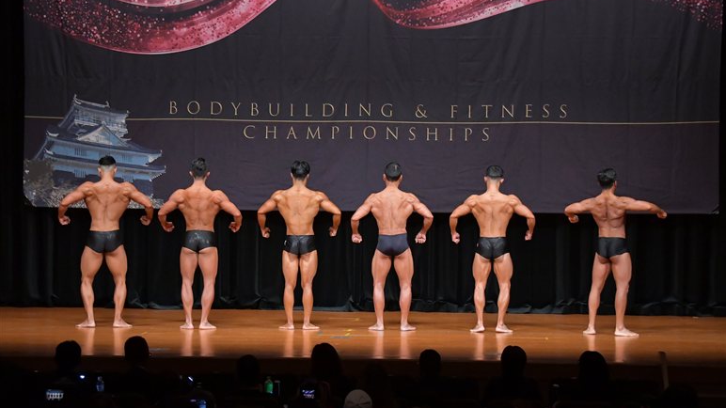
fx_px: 2367
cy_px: 197
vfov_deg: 9.9
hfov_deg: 17.4
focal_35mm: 123
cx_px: 363
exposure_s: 1/400
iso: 5000
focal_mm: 78
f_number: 5.6
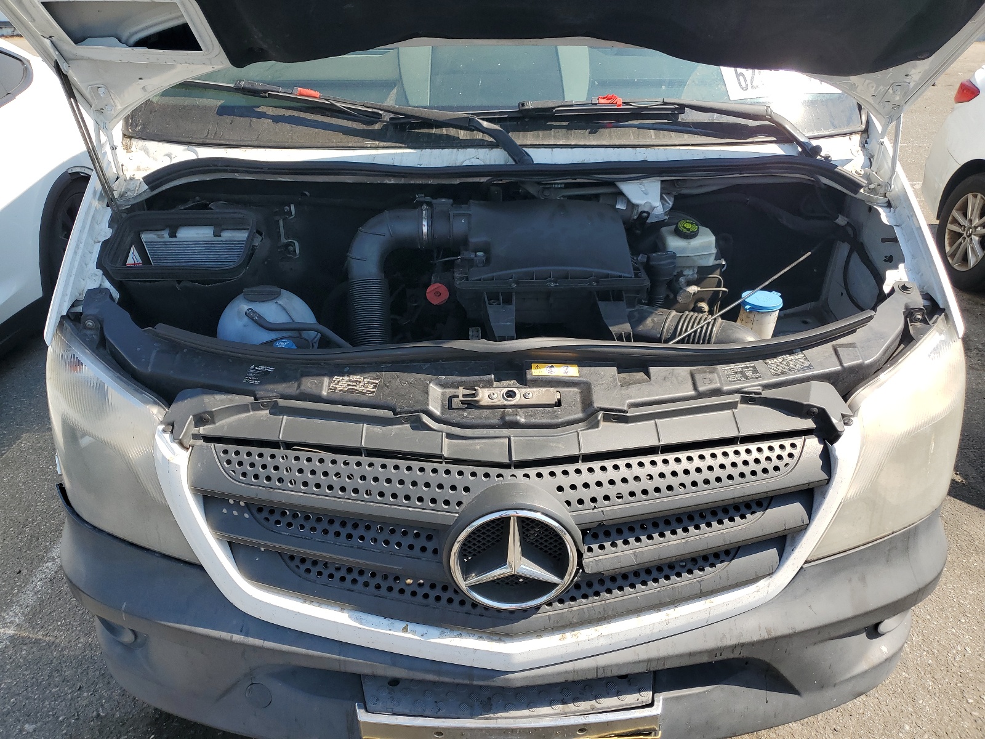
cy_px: 370
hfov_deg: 67.3
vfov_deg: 53.1
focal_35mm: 26
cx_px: 492
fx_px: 740
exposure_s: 1/1429
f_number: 1.5
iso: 50
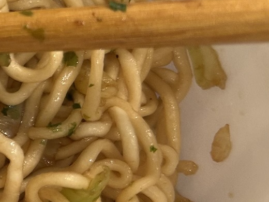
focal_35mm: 100
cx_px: -244
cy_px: 65
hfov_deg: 16.0
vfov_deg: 14.8
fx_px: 777
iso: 100
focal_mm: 5.7
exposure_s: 1/100
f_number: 1.5
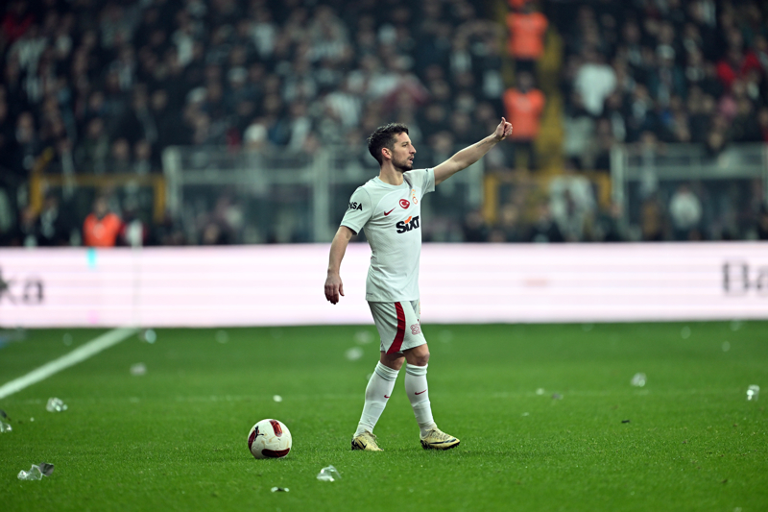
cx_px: 384
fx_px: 8531
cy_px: 256
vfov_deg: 3.4
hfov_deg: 5.2
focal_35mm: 400
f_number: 2.8
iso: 1250
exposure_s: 1/1600
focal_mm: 400
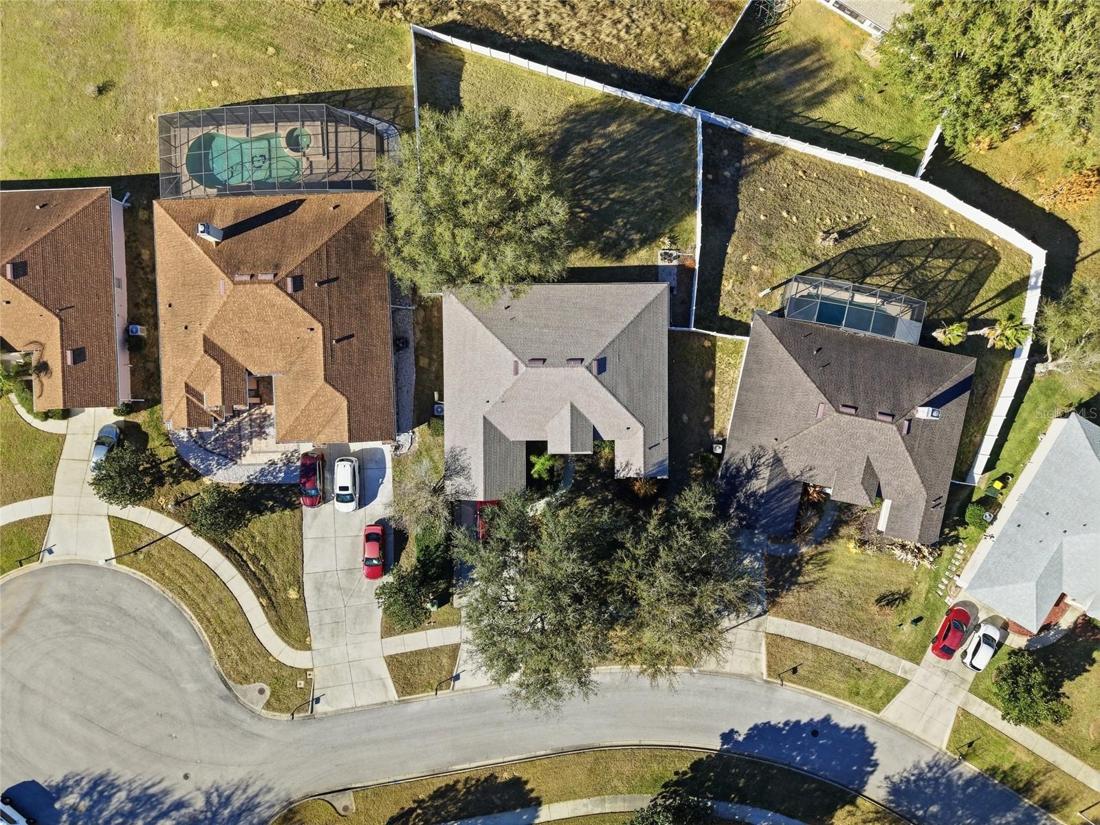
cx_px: 550
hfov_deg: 71.6
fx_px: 763
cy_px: 412
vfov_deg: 56.8
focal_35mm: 24
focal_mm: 8.7
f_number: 1.8
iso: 100
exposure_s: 1/80
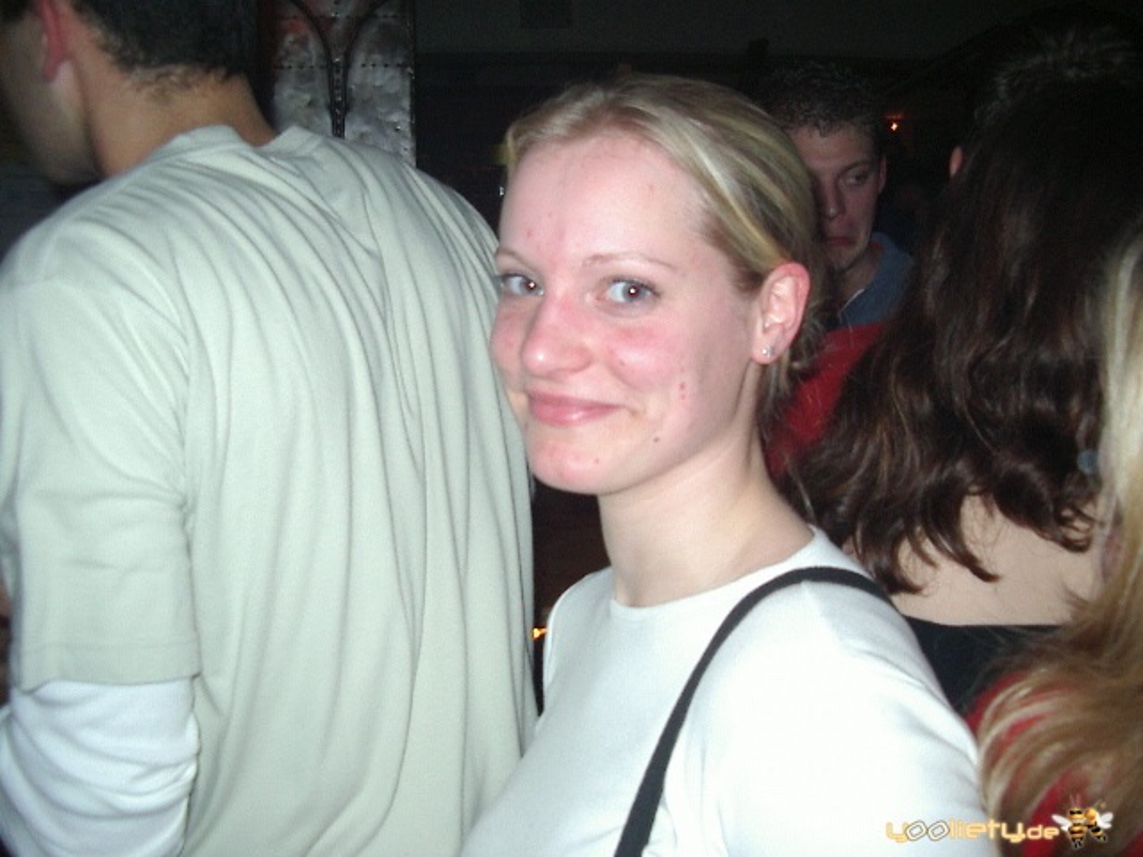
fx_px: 1255
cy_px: 428
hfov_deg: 49.0
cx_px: 572
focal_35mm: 38
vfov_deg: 37.7
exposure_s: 1/60
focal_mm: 5.8
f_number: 2.6
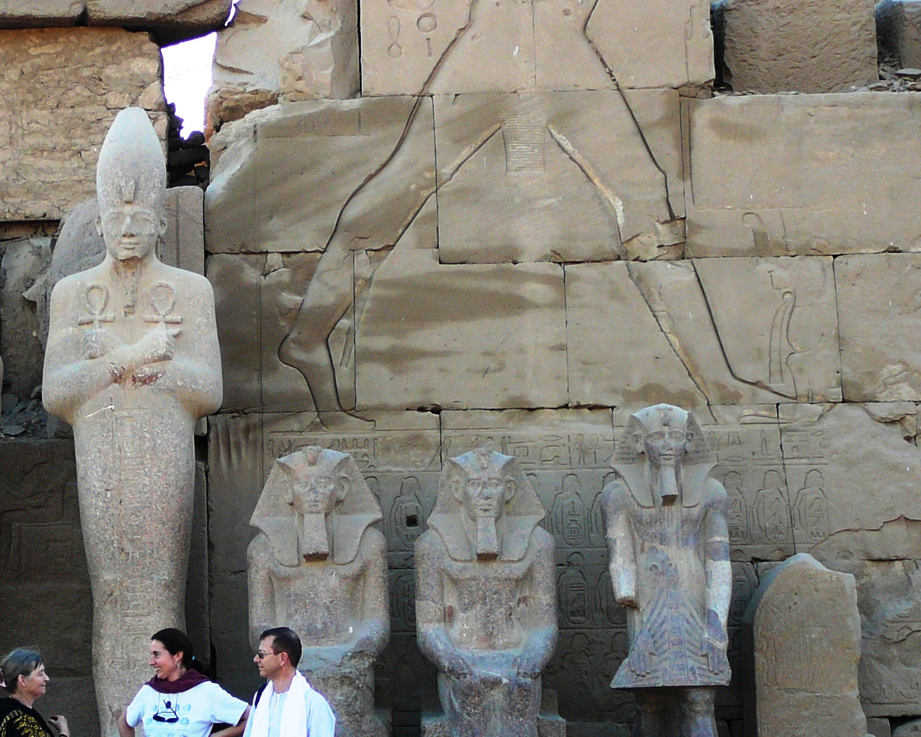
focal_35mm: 86
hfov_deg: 22.0
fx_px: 2344
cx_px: 237
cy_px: 491
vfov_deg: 17.8
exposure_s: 1/125
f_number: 3.5
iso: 80
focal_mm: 8.2
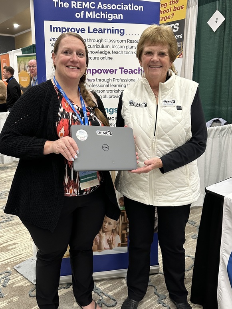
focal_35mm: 31
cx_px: 111
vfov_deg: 58.3
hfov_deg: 45.5
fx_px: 277
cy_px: 147
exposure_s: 1/60
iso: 320
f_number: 1.78
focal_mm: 6.86
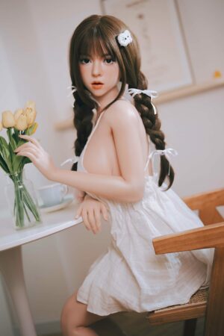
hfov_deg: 27.0
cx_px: 112
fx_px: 467
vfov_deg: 39.6
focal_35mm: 50
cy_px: 168
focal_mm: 50
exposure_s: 1/250
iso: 100
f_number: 1.4
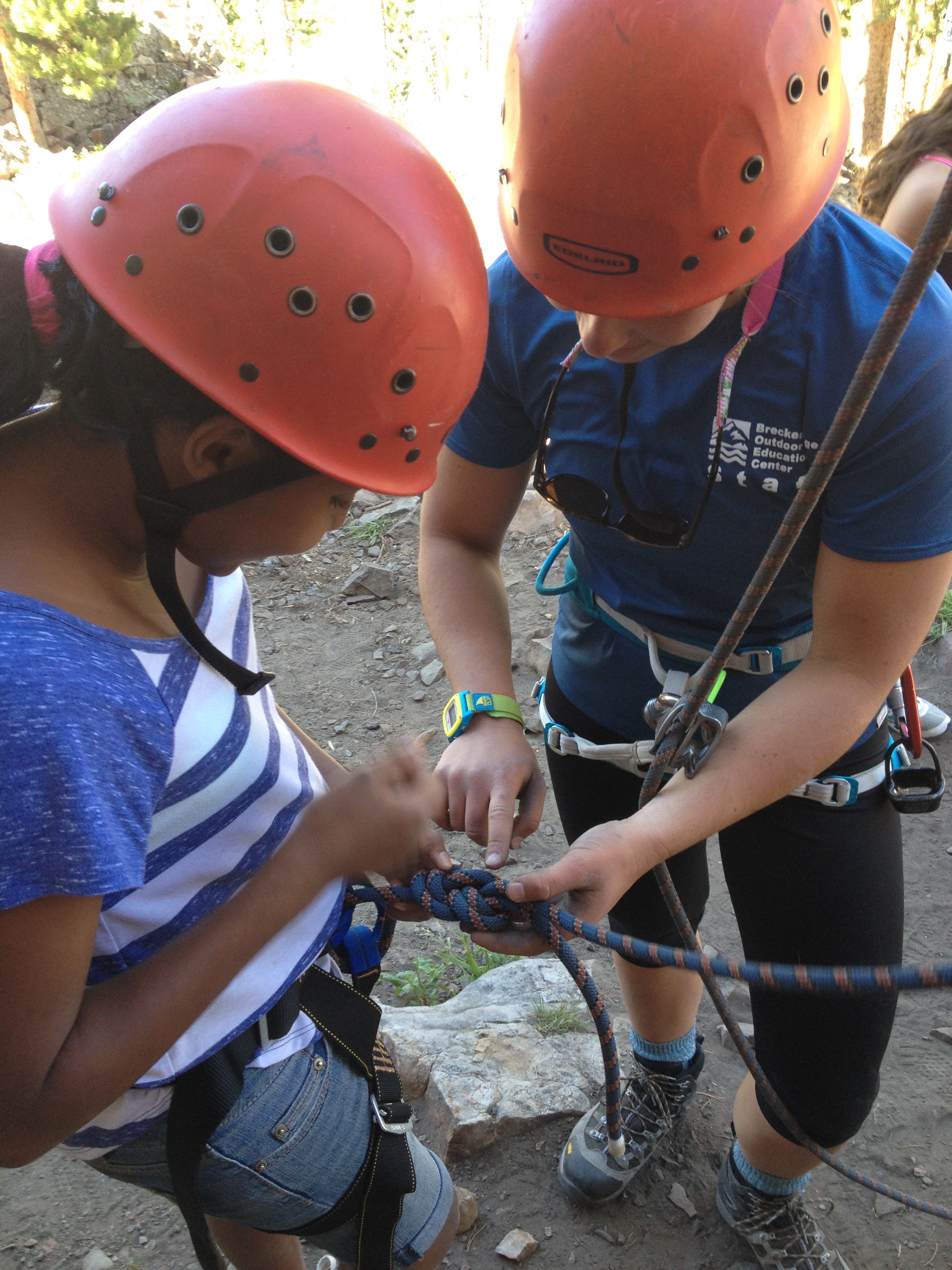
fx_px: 1283
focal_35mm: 35
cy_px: 635
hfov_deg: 40.7
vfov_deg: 52.6
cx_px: 476
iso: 64
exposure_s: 1/60
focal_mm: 4.28
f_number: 2.4
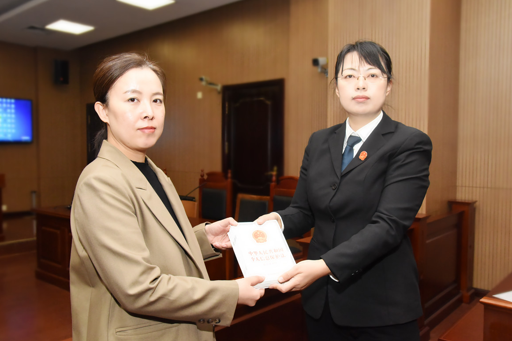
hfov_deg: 60.3
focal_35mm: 31
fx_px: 441
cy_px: 174
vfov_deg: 42.3
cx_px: 258
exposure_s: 1/200
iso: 5000
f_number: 6.3
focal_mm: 30
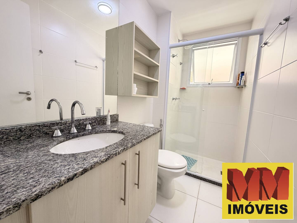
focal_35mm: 14
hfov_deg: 102.1
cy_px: 112
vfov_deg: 85.7
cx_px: 148
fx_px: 120
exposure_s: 1/121
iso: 320
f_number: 2.2
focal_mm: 2.22
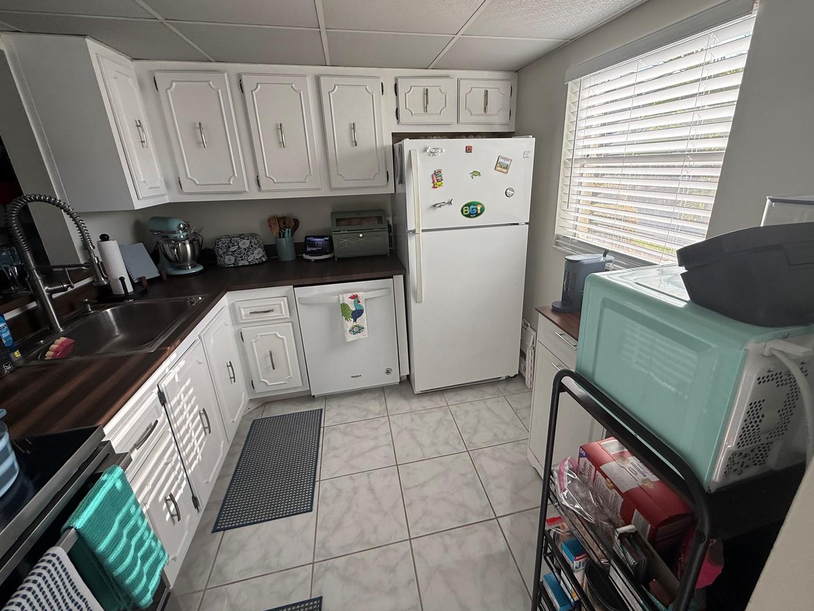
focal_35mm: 15
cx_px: 429
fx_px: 353
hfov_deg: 98.1
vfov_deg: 81.6
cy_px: 285
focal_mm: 2.22
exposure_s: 1/182
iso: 64
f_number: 2.2
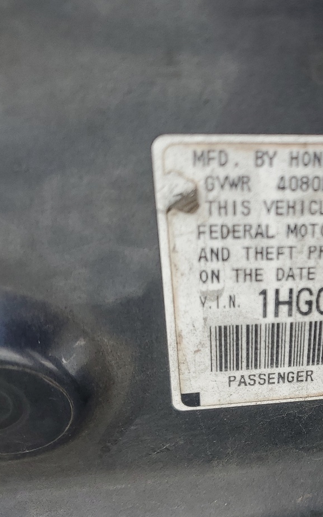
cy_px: 299
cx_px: 386
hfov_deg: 24.4
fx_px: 676
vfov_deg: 41.7
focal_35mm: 48
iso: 50
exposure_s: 1/263
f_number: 1.5
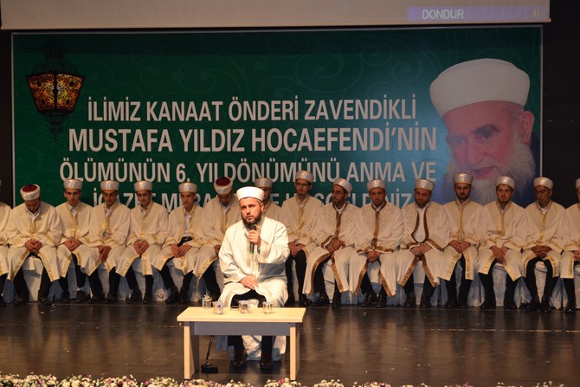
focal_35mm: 63
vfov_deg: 21.6
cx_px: 290
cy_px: 194
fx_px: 1015
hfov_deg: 31.9
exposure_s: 1/60
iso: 640
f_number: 5.3
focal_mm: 42
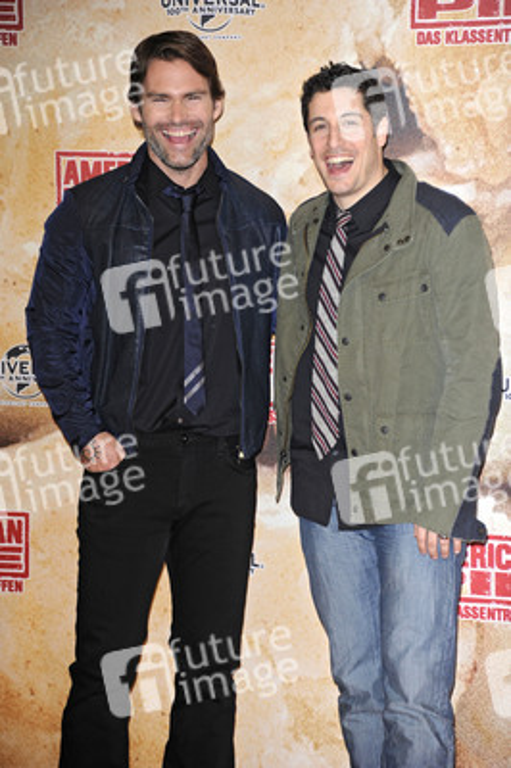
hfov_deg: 7.6
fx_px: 3839
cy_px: 384
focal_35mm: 180
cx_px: 256
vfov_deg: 11.4
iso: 1250
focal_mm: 180
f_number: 5.6
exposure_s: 1/250
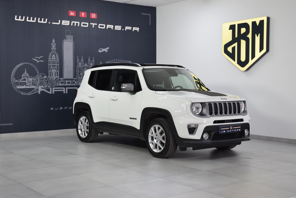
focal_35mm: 54
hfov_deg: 37.2
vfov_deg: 25.3
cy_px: 99
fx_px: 440
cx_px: 148
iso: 640
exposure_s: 1/60
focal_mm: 35
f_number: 2.8
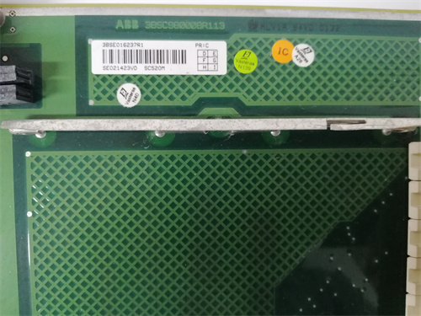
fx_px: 316
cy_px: 158
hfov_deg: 67.3
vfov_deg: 53.1
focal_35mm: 26
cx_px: 210
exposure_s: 1/25
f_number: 2.2
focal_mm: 3.81
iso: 400
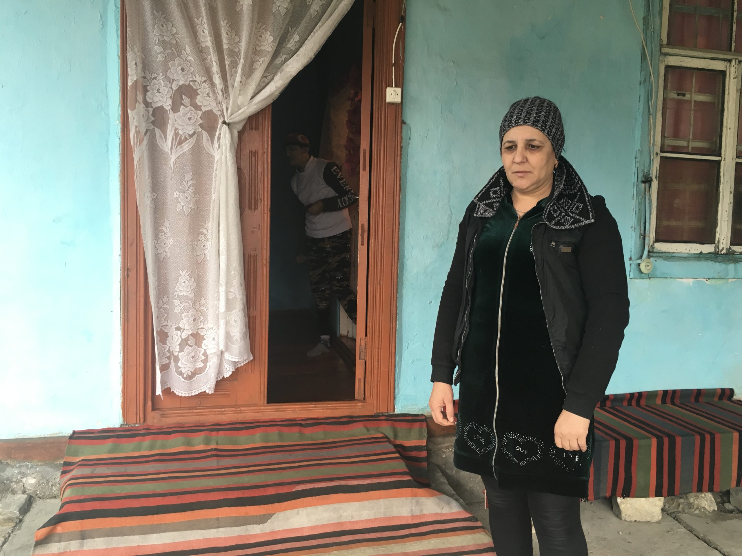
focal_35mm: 29
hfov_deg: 61.7
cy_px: 278
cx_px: 371
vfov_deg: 48.2
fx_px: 622
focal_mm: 4.15
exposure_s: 1/33
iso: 80
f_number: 2.2
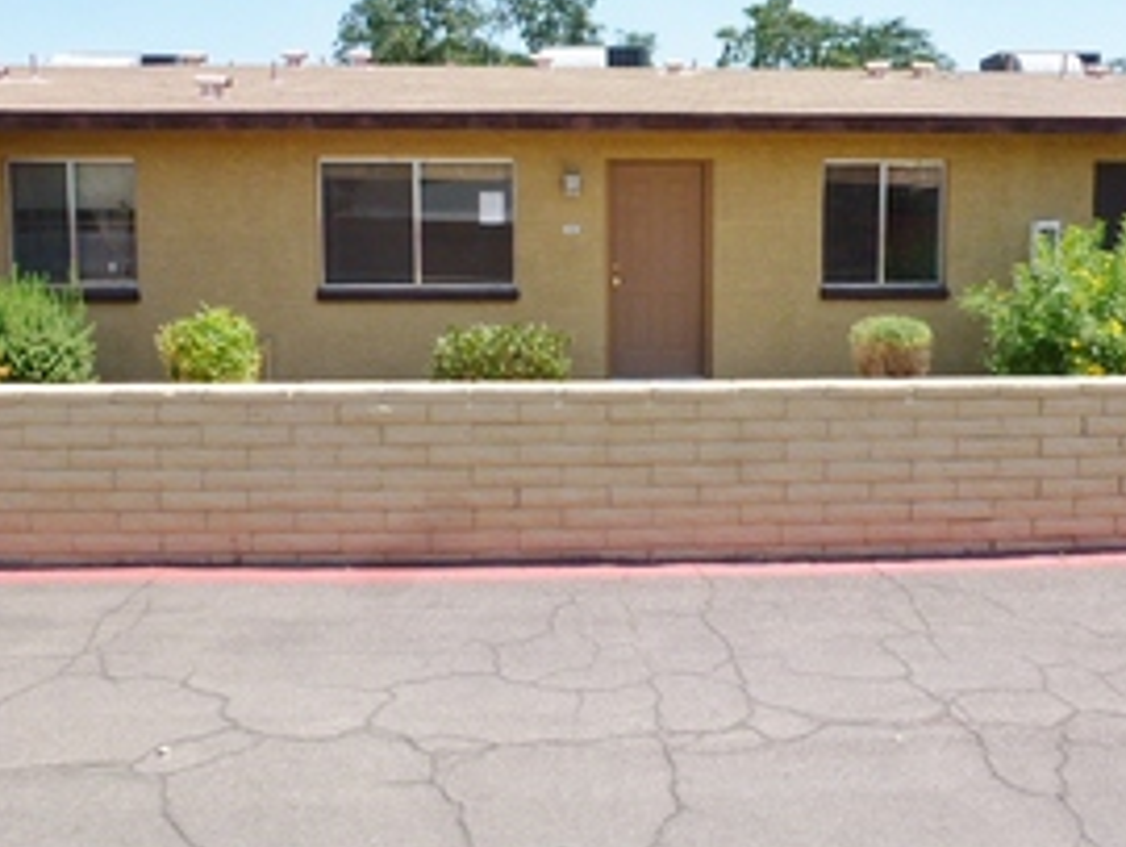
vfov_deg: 44.0
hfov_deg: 56.7
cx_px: 617
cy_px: 334
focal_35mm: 32
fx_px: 1042
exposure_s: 1/640
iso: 100
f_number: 4
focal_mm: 4.3
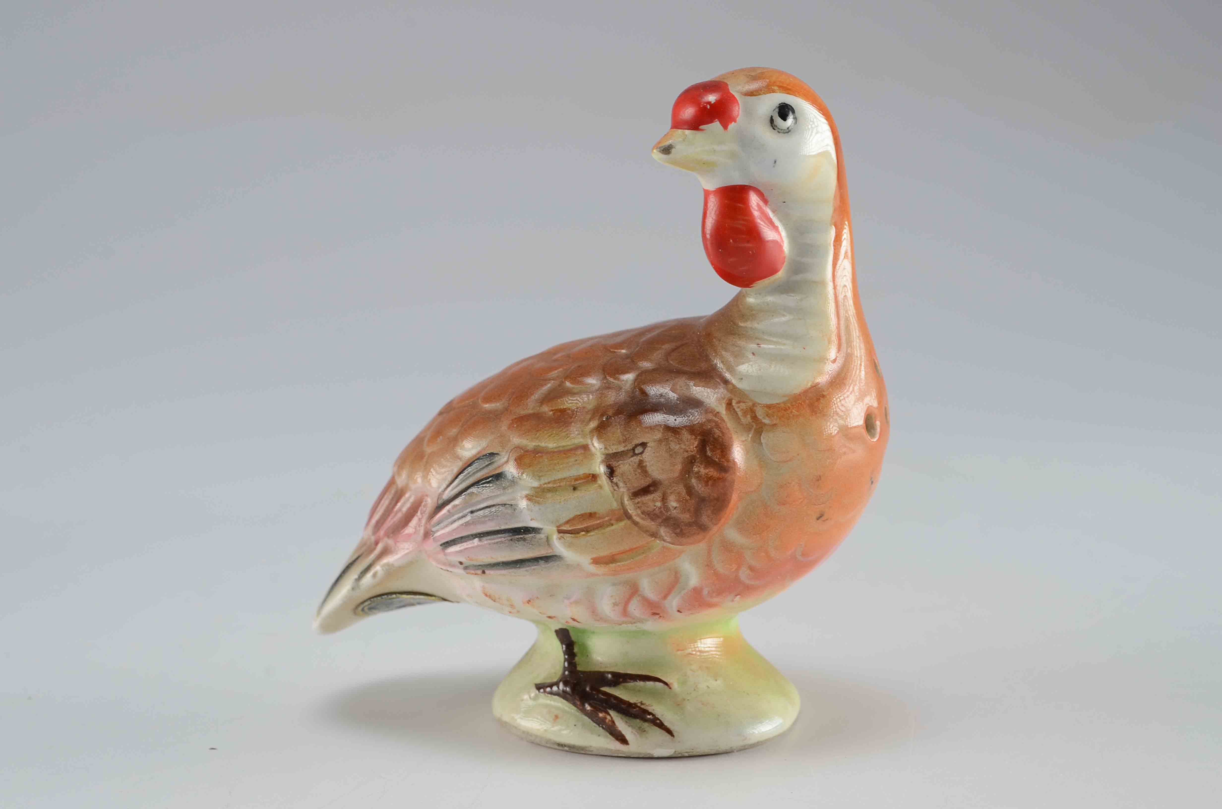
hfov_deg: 32.0
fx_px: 2134
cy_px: 404
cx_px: 611
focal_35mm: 63
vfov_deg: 21.5
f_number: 13
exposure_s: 1/80
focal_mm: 42
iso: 100
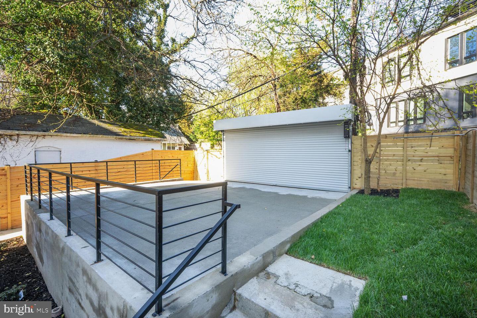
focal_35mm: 16
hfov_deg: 96.7
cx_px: 238
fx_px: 212
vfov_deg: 73.7
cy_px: 159
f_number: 9
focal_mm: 16
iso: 200
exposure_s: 1/60
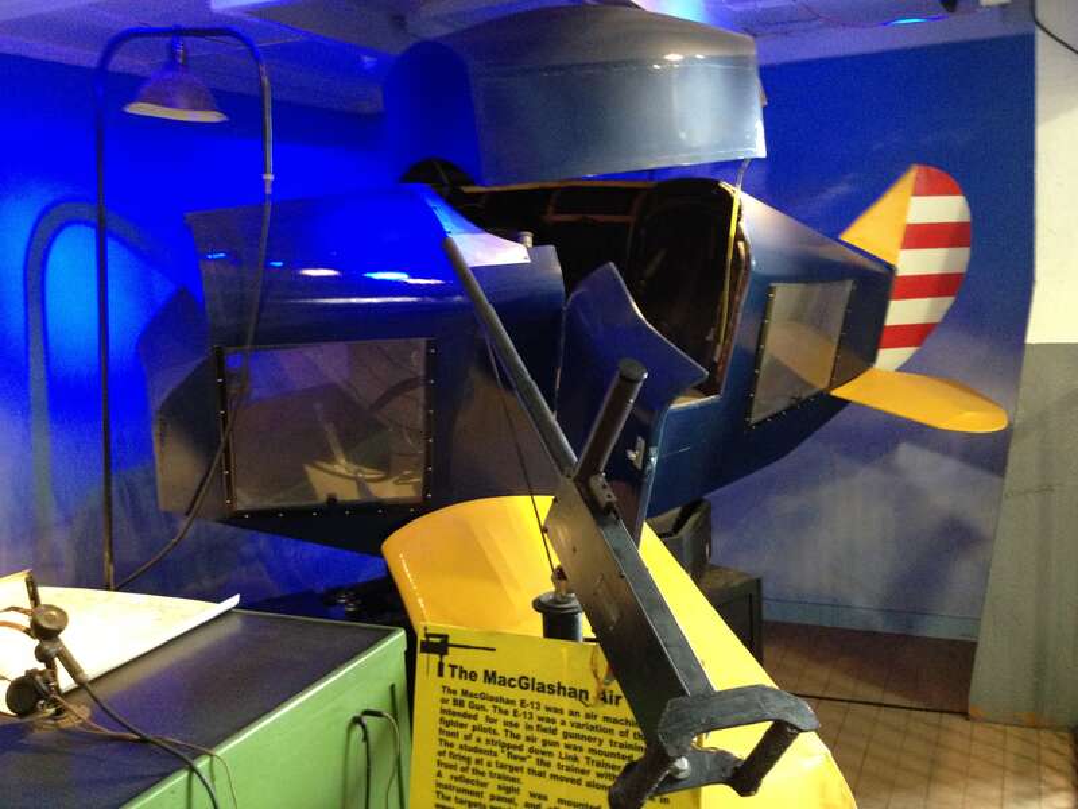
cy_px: 404
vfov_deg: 40.7
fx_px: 1090
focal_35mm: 35
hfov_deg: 52.6
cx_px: 539
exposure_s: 1/15
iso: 400
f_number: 2.4
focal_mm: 4.28
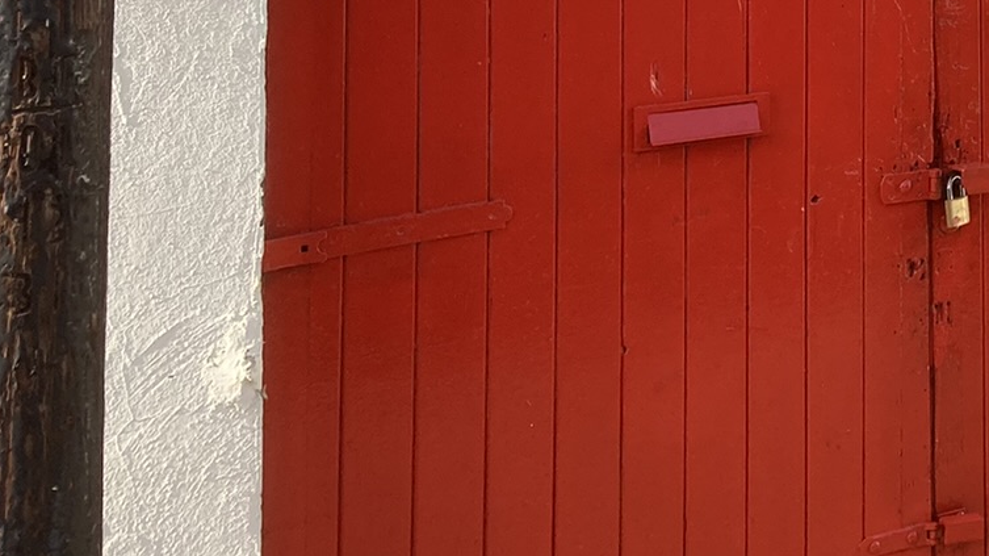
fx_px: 2176
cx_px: 1336
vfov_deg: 13.4
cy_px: -358
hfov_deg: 22.5
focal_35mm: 83
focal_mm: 3.99
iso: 20
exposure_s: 1/857
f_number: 1.8
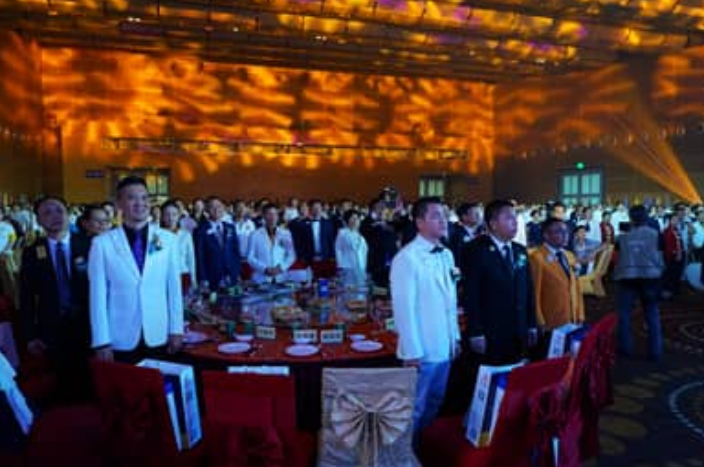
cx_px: 350
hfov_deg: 71.6
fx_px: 488
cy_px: 231
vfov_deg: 51.2
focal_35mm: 25
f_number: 4
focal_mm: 24
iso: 1600
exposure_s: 1/60
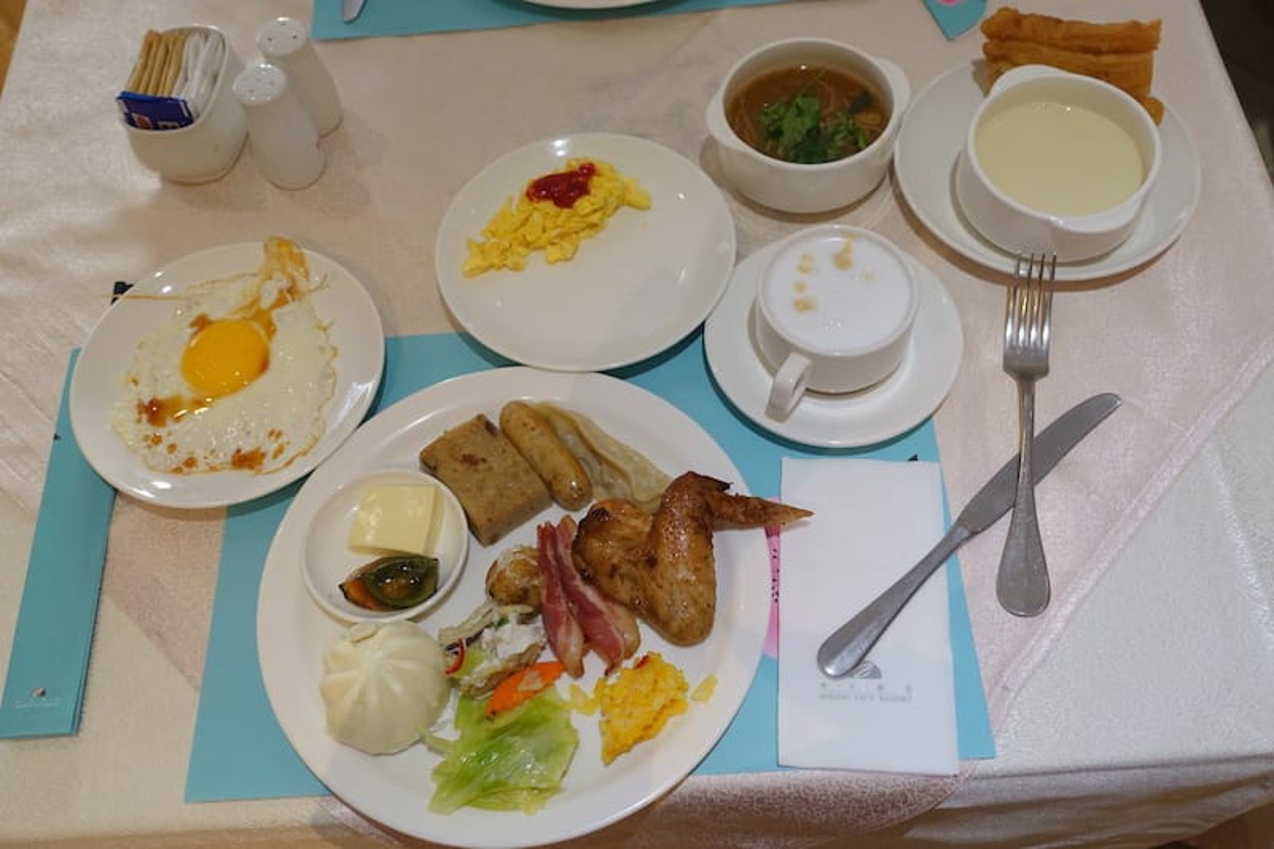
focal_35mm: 34
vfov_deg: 38.9
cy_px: 424
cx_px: 637
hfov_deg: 55.8
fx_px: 1203
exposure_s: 1/40
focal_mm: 12.35
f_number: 2.8
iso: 320
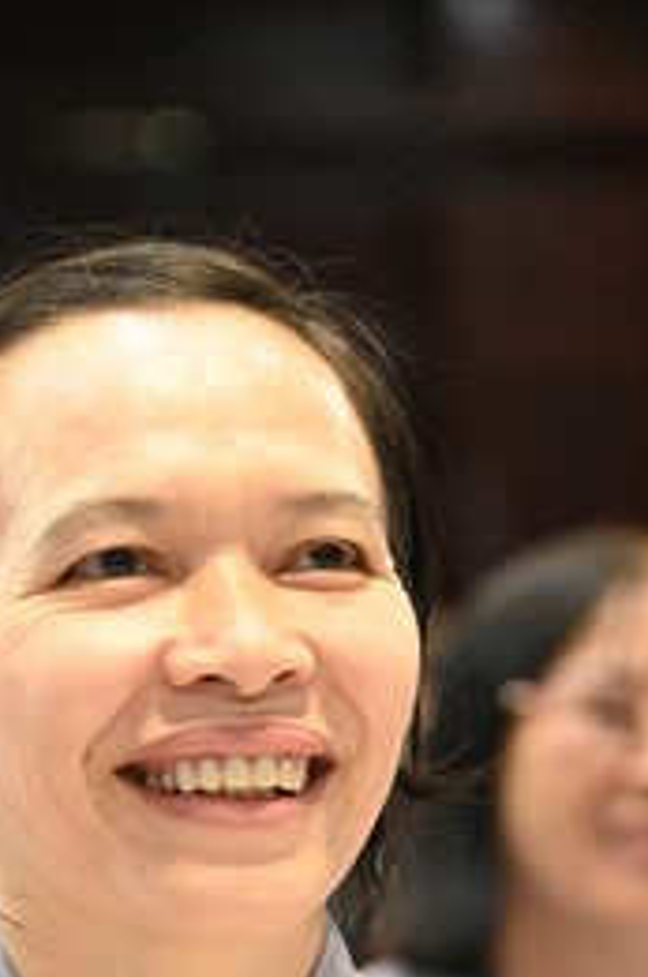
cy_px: 1063
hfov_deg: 5.0
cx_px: 296
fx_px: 7427
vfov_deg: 7.5
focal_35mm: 274
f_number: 4
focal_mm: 110
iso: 10000
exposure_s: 1/250
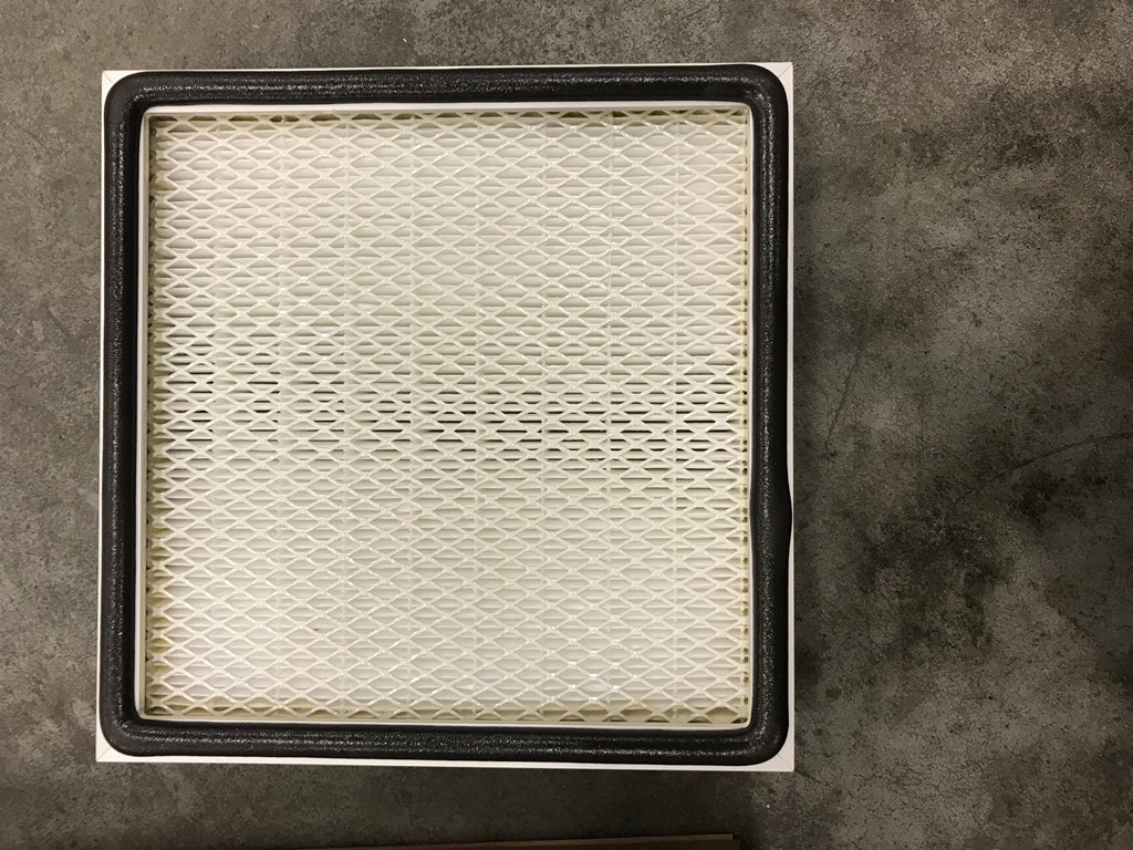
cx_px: 566
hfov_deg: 63.4
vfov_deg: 49.7
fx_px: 916
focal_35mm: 28
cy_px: 425
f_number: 1.8
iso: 40
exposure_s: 1/20
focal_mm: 3.99
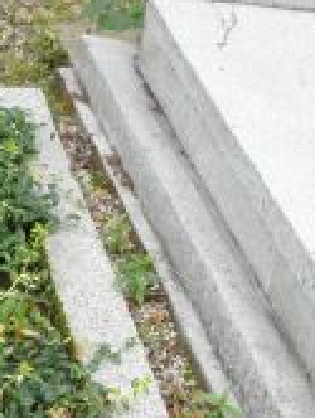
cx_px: -121
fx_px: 1222
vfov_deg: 19.0
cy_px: 393
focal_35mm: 101
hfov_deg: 14.0
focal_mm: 7.4
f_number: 4
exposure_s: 1/125
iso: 100
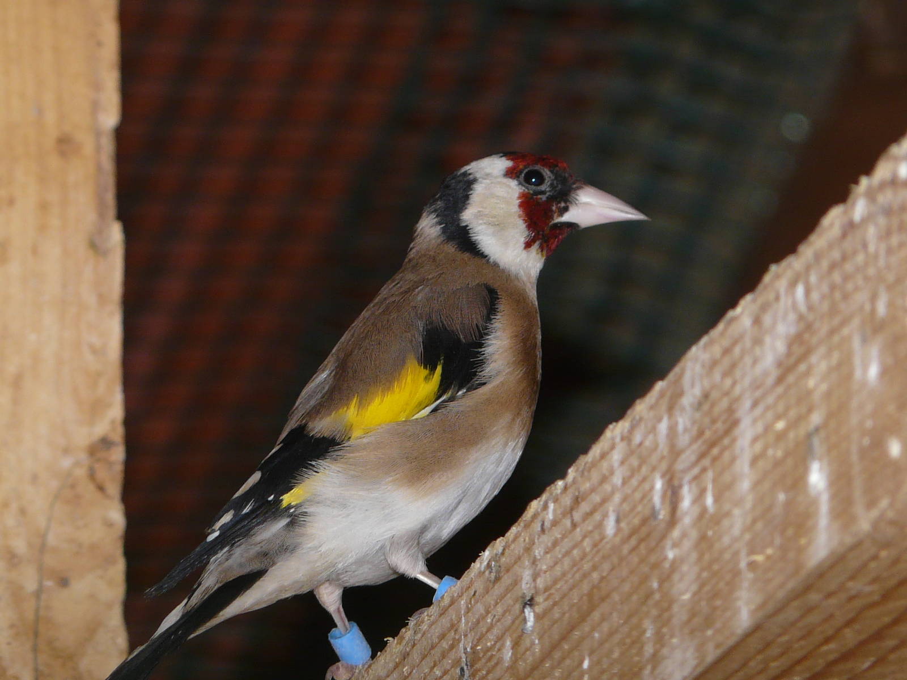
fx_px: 11869
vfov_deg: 3.3
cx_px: 454
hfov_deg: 4.4
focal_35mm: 453
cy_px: 340
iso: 100
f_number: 3.6
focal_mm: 46.7
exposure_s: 1/125
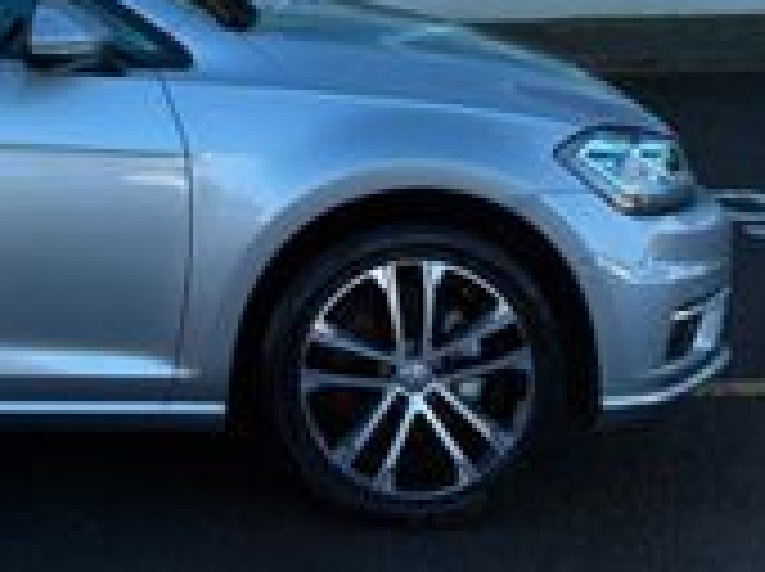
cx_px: -202
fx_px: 2030
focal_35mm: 92
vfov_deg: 15.0
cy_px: -243
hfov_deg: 19.8
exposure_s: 1/1364
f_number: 1.6
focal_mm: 5.96
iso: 64
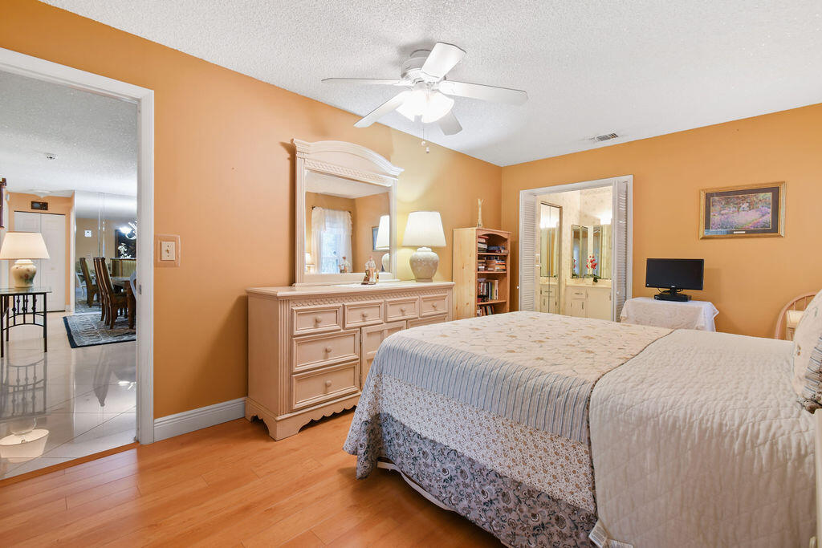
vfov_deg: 77.3
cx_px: 411
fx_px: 343
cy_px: 274
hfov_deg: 100.4
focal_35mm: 15
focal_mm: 10
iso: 100
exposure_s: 3
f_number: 11
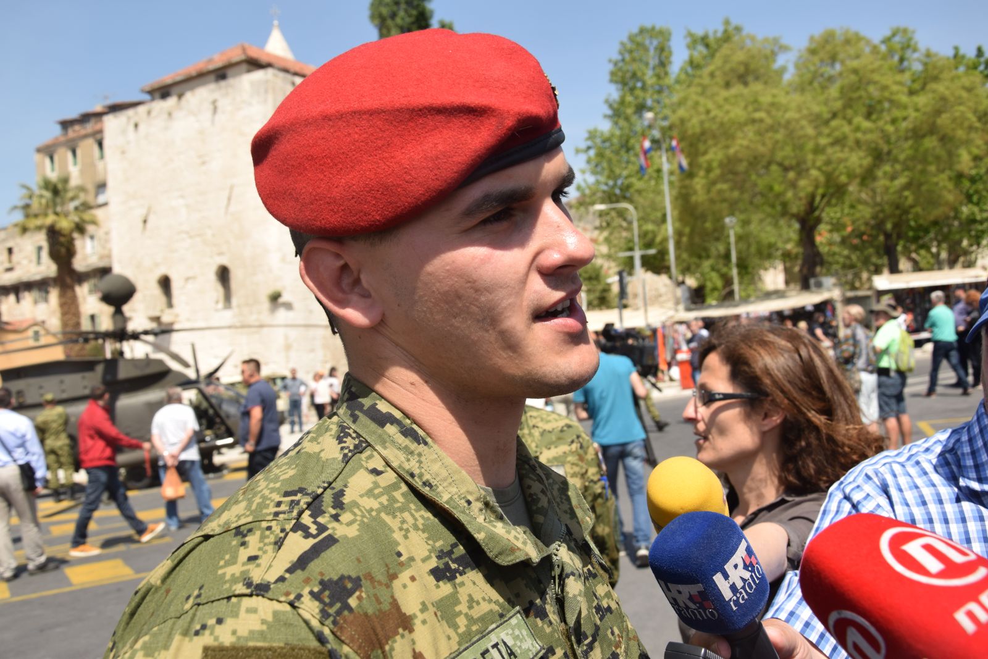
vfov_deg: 35.5
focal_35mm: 38
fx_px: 1029
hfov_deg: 51.3
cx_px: 494
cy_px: 330
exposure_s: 1/250
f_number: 8
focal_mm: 25
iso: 100
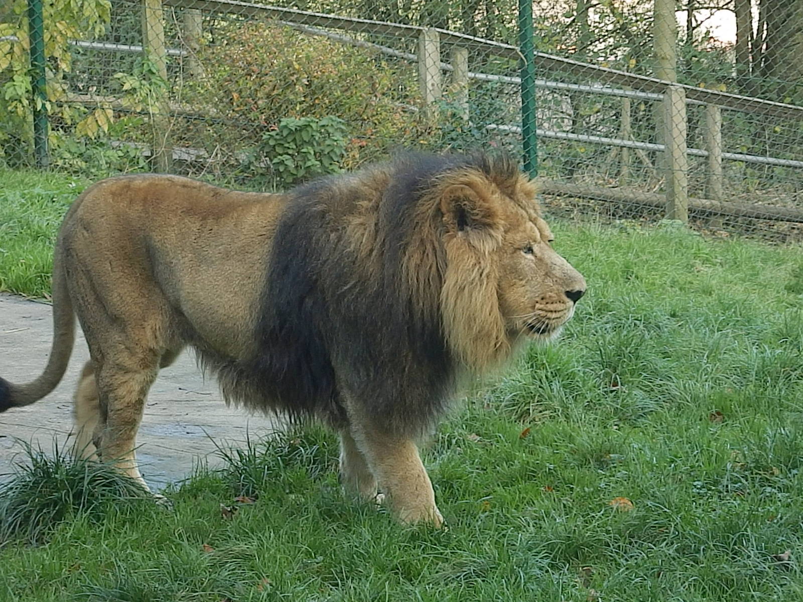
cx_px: 402
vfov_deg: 8.0
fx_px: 4292
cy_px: 301
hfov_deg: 10.7
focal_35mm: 185
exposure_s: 1/60
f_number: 5.8
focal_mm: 33.2
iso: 400
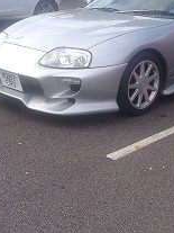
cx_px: 126
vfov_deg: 28.2
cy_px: 122
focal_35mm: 69
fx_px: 463
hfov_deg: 21.1
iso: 50
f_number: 2.4
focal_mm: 4.28
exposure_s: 1/673
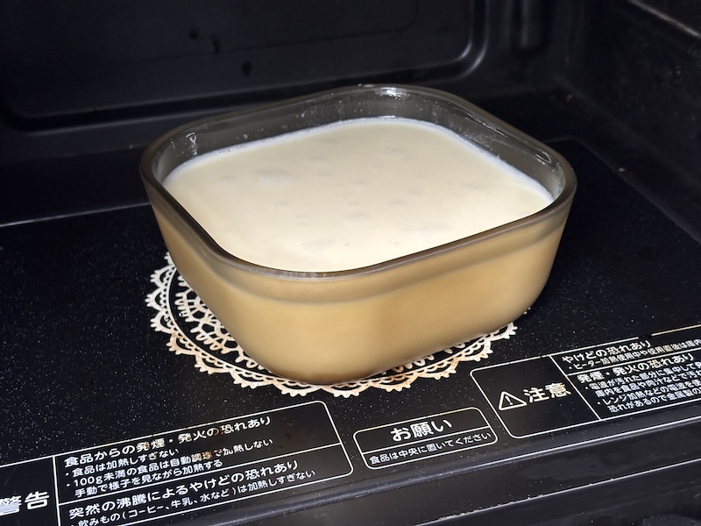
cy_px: 263
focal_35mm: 52
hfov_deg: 36.8
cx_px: 350
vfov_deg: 28.0
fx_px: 1053
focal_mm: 5.96
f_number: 1.6
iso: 320
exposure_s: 1/33
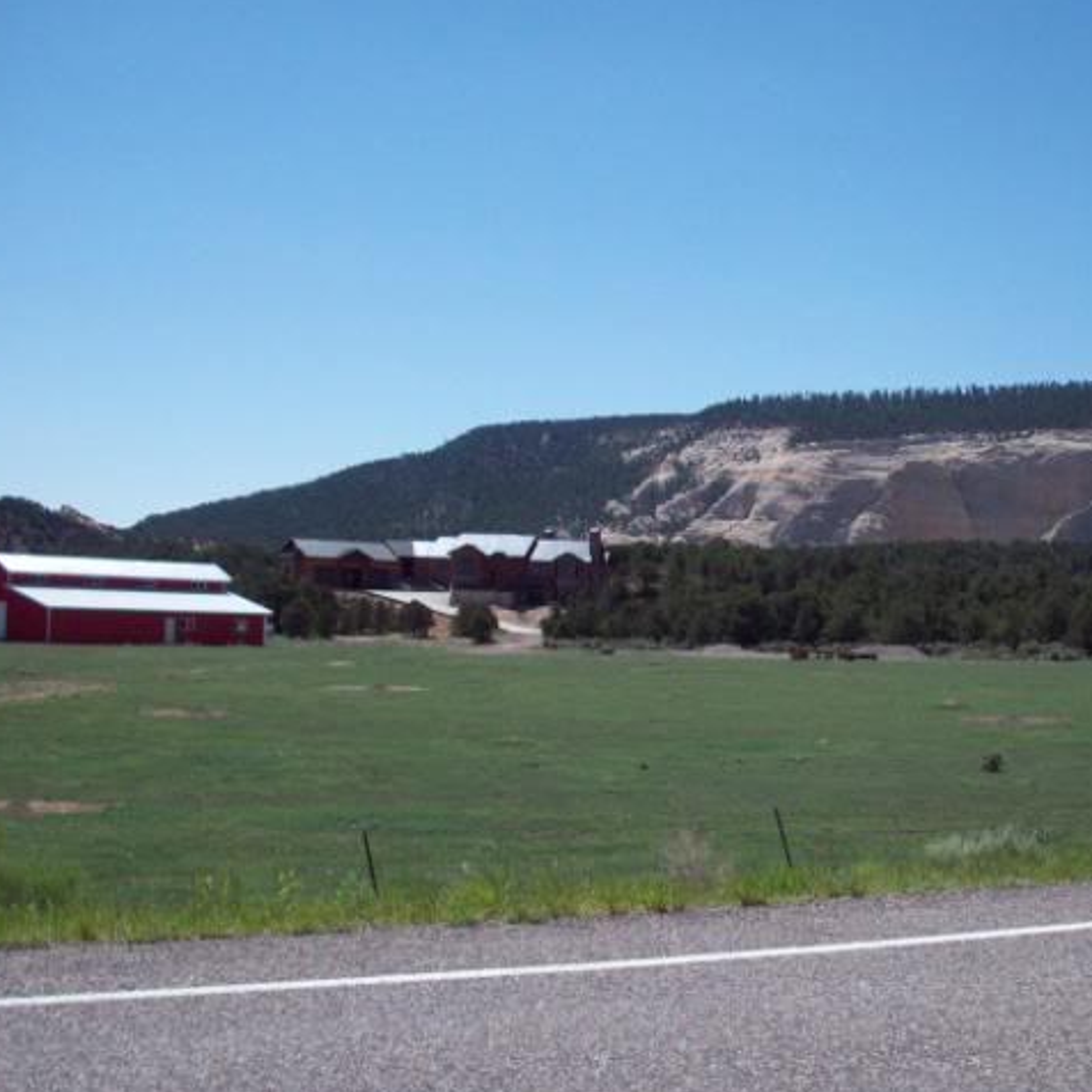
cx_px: 814
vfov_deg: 31.1
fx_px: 1963
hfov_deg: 30.6
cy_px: 601
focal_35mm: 55
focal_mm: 6.2
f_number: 5.6
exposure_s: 1/562
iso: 80
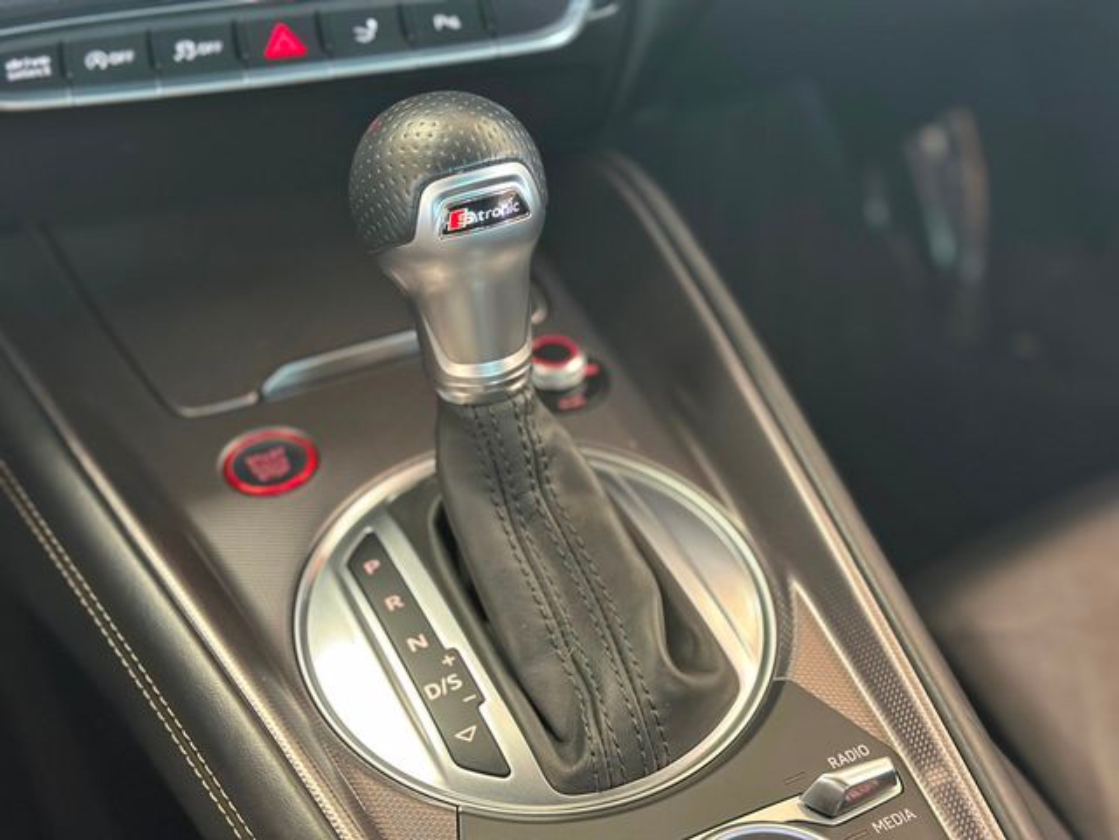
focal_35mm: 48
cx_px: 560
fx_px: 1552
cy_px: 420
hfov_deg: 39.7
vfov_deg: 30.3
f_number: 1.78
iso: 500
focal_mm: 6.86
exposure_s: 1/40
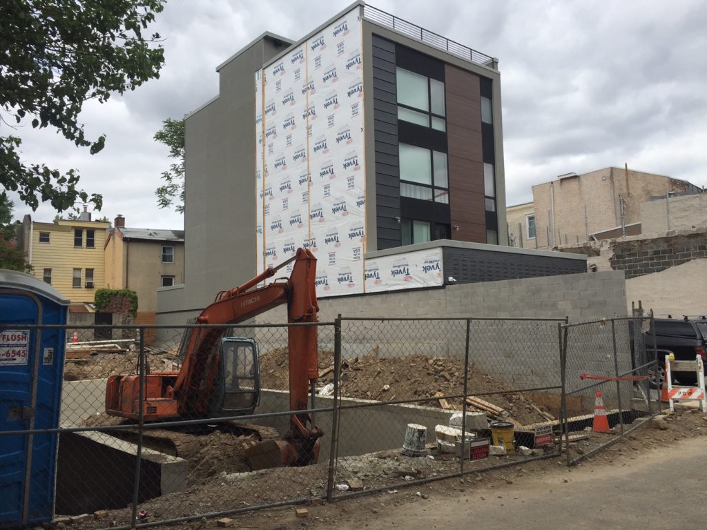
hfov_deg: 61.7
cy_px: 265
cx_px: 354
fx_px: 592
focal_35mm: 29
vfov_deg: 48.2
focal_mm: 4.15
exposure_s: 1/2083
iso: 32
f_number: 2.2
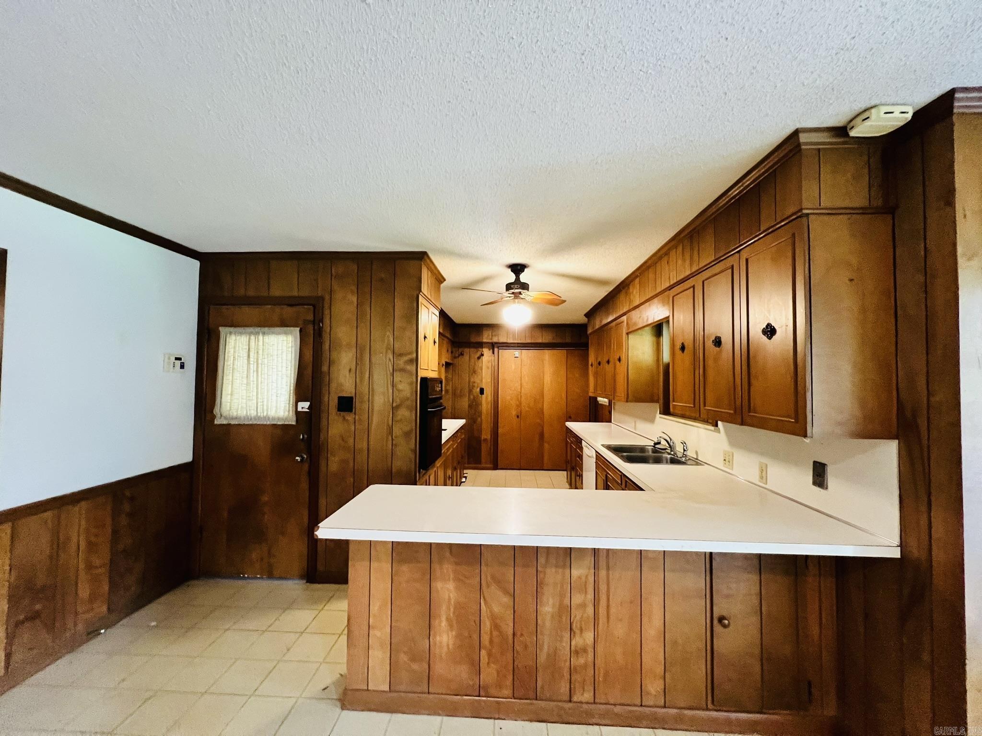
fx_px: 369
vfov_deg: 89.9
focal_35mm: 13
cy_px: 368
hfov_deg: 106.2
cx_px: 491
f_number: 1.8
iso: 800
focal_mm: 1.57
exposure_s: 1/60
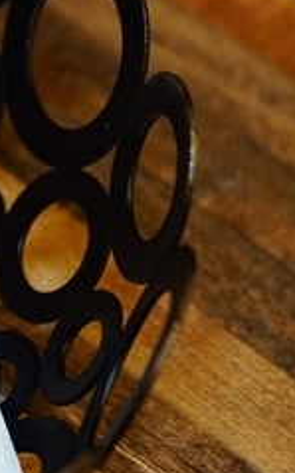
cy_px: 108
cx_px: -457
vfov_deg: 12.0
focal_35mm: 174
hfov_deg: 7.0
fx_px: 2242
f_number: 4.5
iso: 1250
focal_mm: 51
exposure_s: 1/60
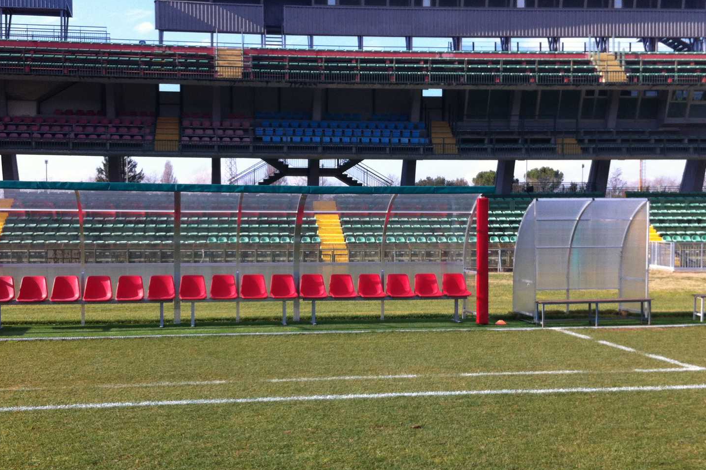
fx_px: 961
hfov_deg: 40.3
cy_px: 275
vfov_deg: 27.5
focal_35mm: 49
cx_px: 336
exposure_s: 1/656
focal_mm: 3.85
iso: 80
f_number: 2.8
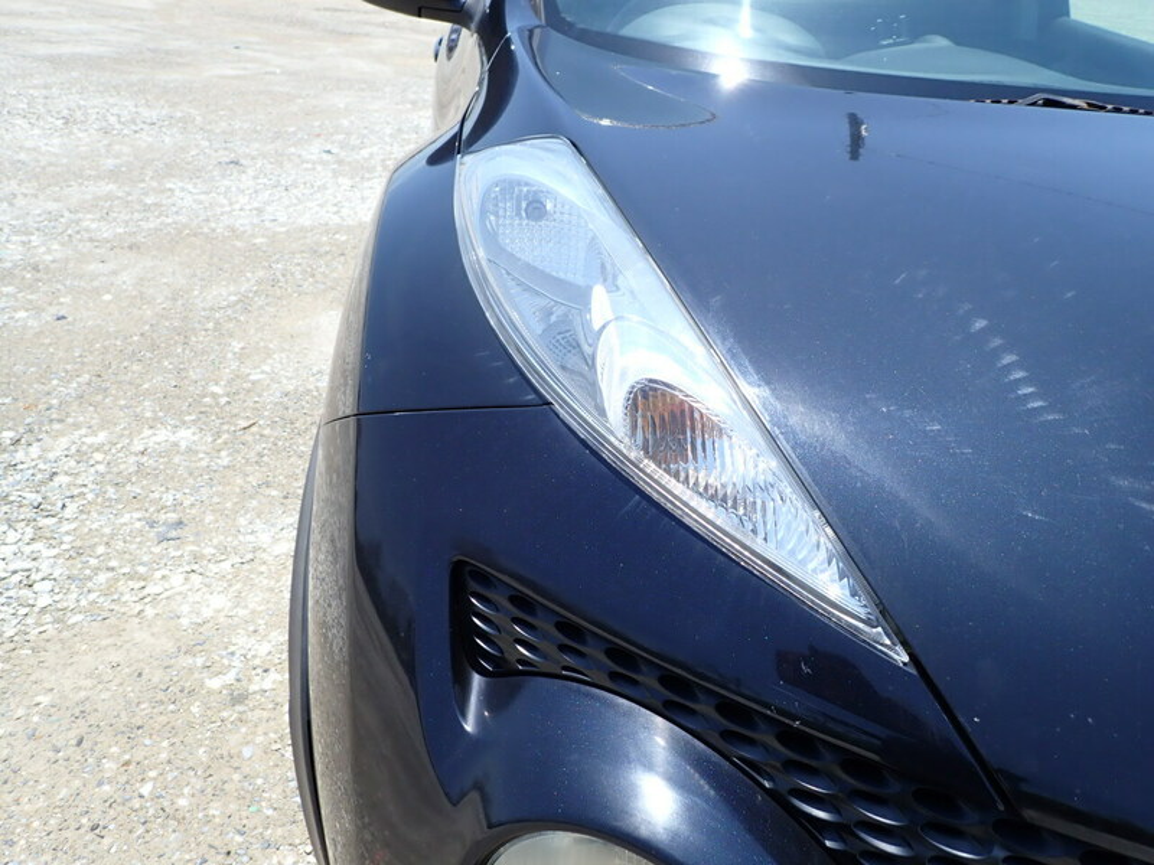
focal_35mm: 25
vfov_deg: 54.9
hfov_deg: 69.4
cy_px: 432
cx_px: 577
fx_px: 833
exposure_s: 1/1000
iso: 100
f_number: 2.8
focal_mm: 4.5
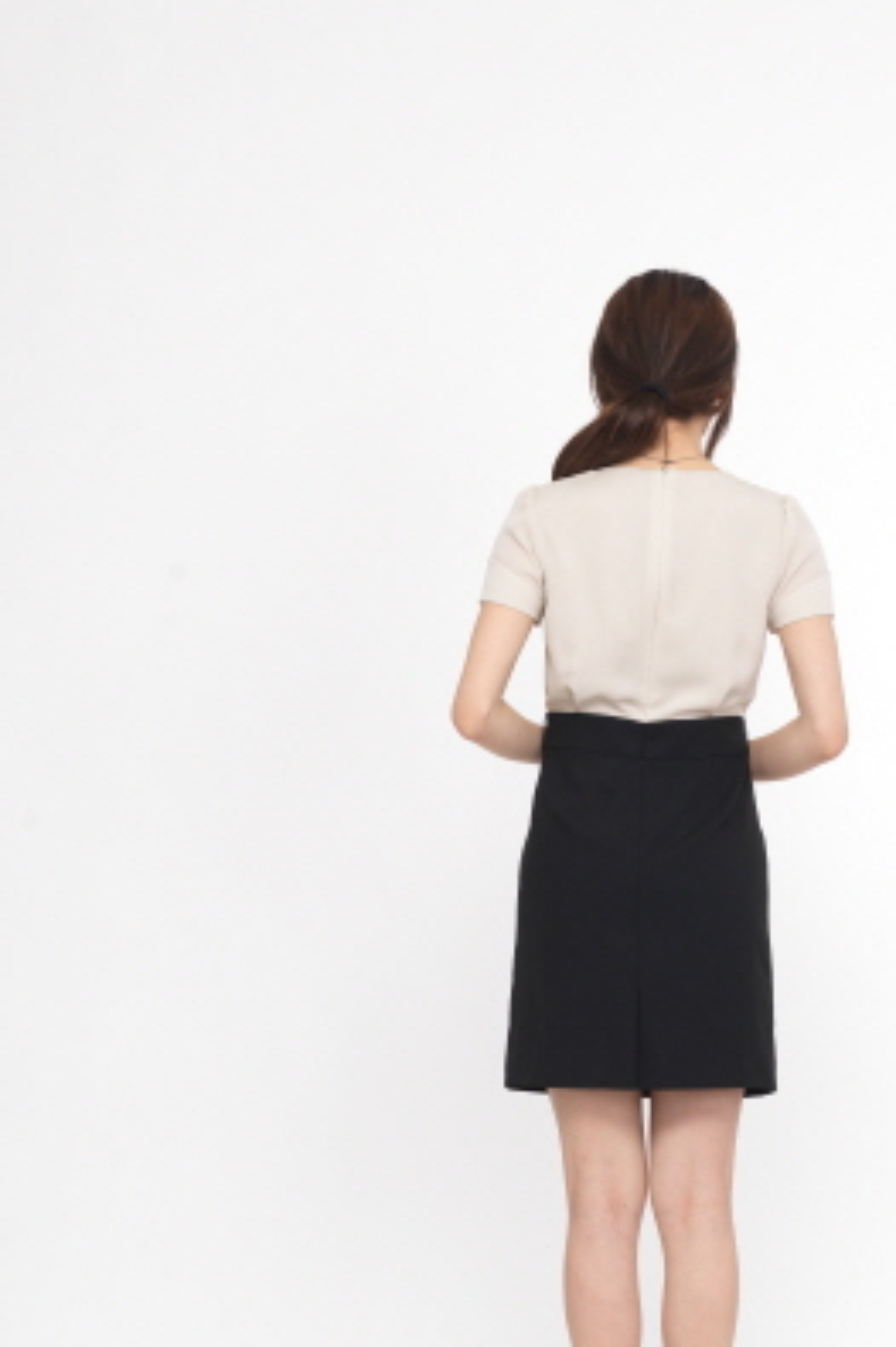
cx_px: 630
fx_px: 3662
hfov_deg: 13.9
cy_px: 685
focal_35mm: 98
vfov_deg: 20.8
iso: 100
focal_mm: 80
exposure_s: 1/250
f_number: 9
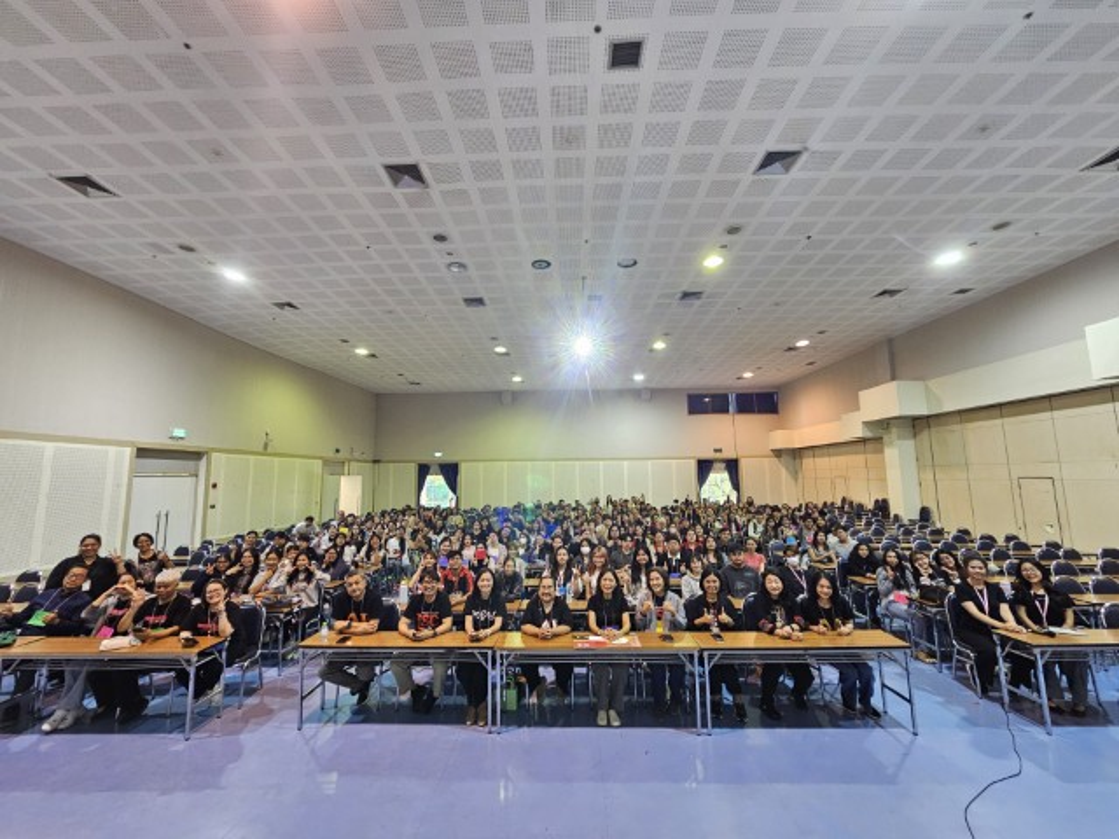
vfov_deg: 89.9
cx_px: 560
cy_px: 420
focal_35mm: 13
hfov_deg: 106.2
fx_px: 420
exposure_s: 1/50
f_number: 2.2
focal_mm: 2.2
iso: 200
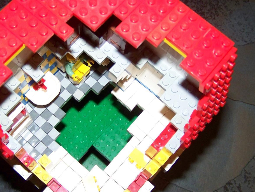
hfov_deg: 38.0
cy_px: 113
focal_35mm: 50
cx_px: 97
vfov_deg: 29.1
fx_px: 368
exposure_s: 1/30
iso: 200
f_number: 2.8
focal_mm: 6.3
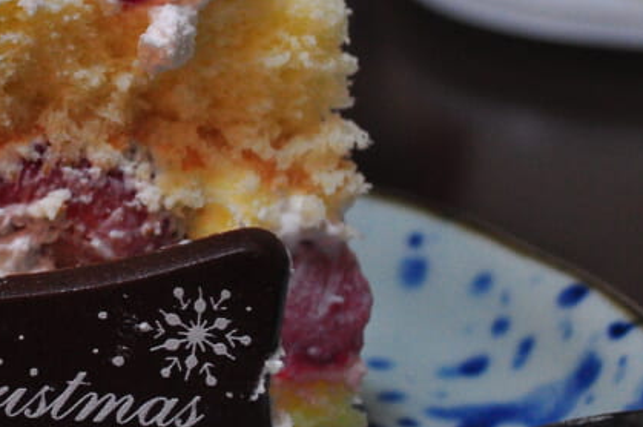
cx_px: -98
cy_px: 54
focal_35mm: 128
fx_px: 2287
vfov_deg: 10.6
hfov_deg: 15.5
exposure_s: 1/50
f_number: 7.1
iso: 1000
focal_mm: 35
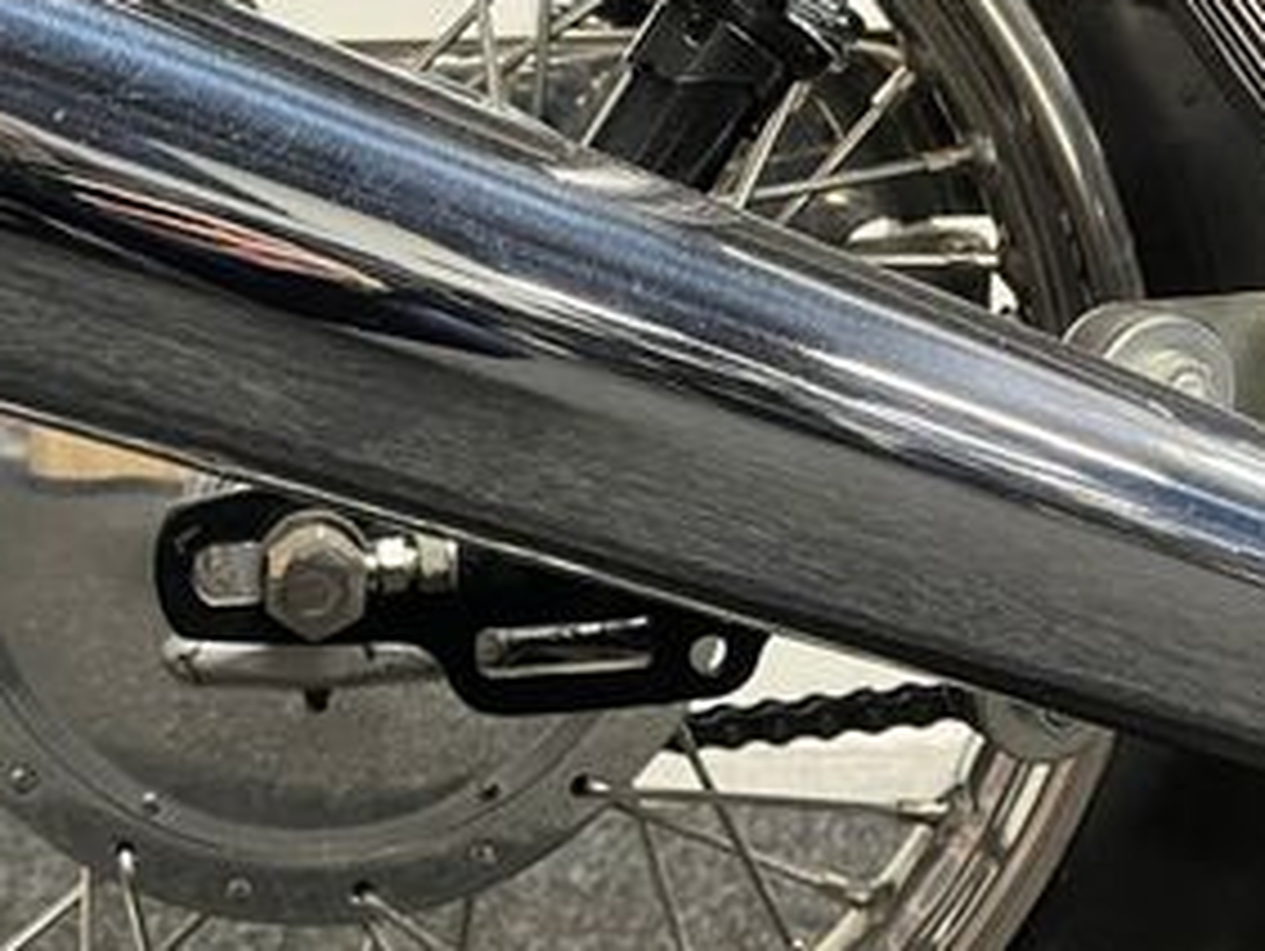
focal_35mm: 59
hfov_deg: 32.0
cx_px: 287
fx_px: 2158
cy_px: 431
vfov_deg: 24.8
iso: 320
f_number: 1.6
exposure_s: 1/50
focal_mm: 5.1
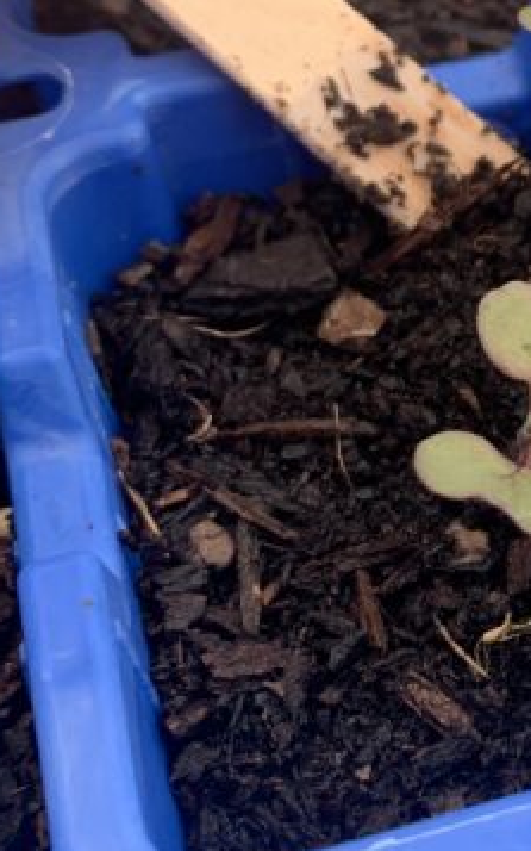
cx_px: 741
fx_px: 1830
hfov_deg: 15.5
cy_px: 300
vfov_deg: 26.0
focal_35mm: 79
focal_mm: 4.25
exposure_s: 1/122
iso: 32
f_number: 1.8
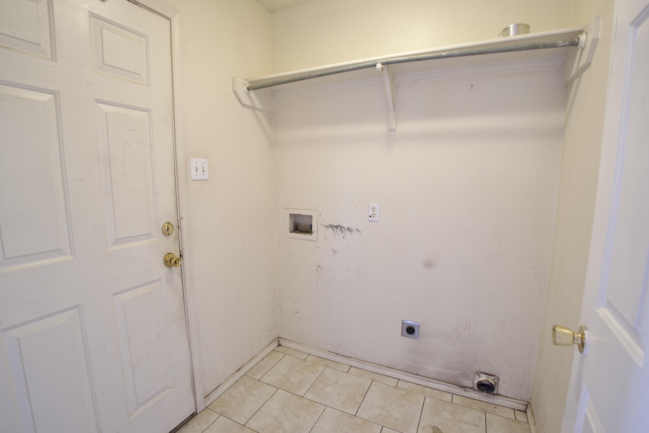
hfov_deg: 96.7
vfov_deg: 73.7
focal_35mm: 16
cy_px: 220
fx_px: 288
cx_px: 326
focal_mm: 10
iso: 250
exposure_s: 1/25
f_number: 2.8
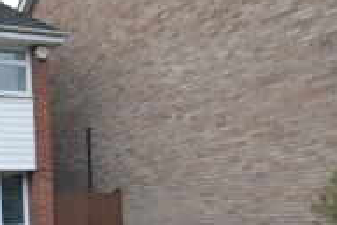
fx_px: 487
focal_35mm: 52
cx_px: -42
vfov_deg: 25.3
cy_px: 198
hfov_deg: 33.0
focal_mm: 14
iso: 200
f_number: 6.3
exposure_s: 1/160
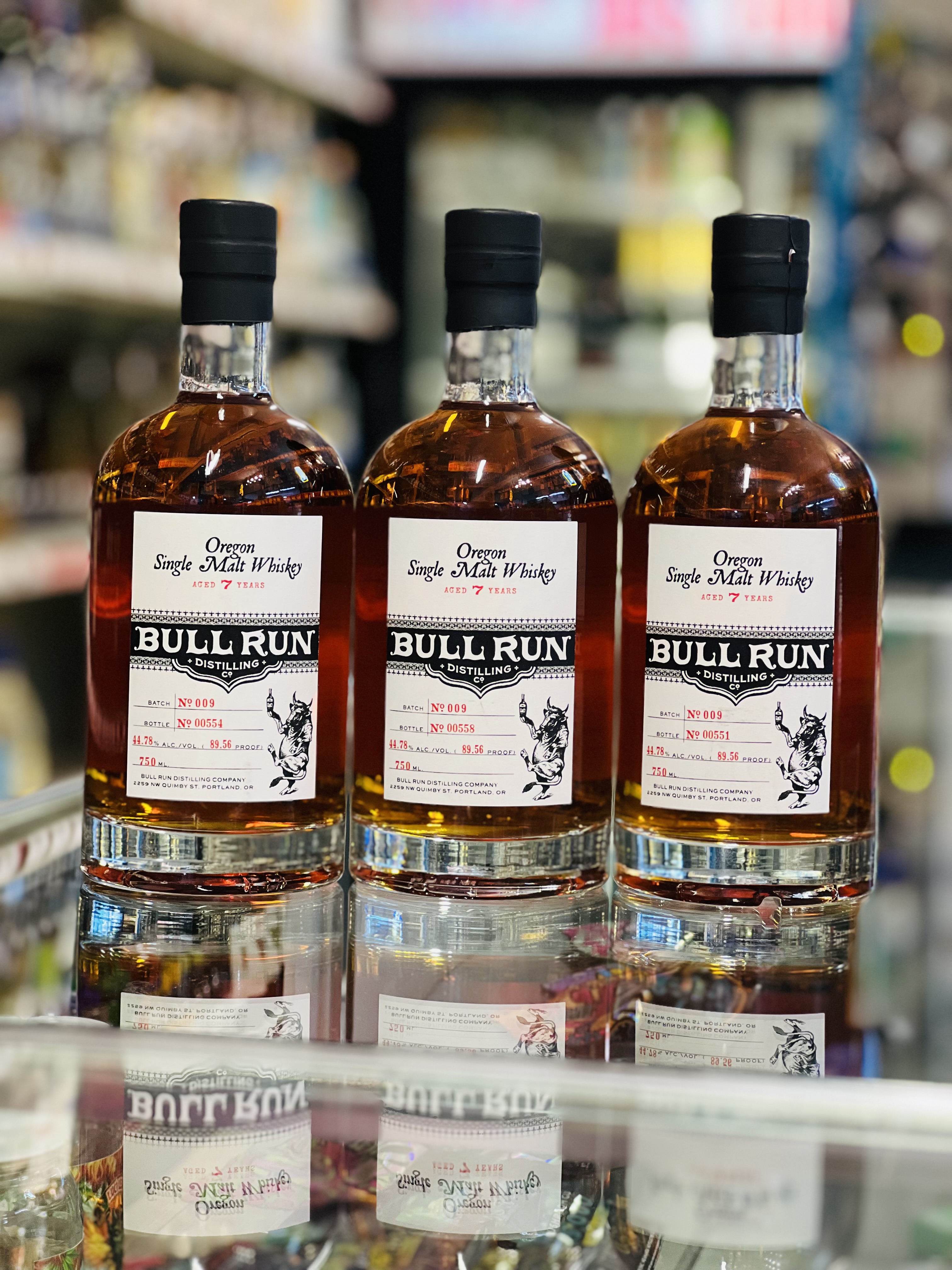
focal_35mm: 77
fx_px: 2824
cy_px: 635
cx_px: 476
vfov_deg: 25.3
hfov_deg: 19.1
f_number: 2.8
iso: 200
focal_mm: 9
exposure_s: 1/40
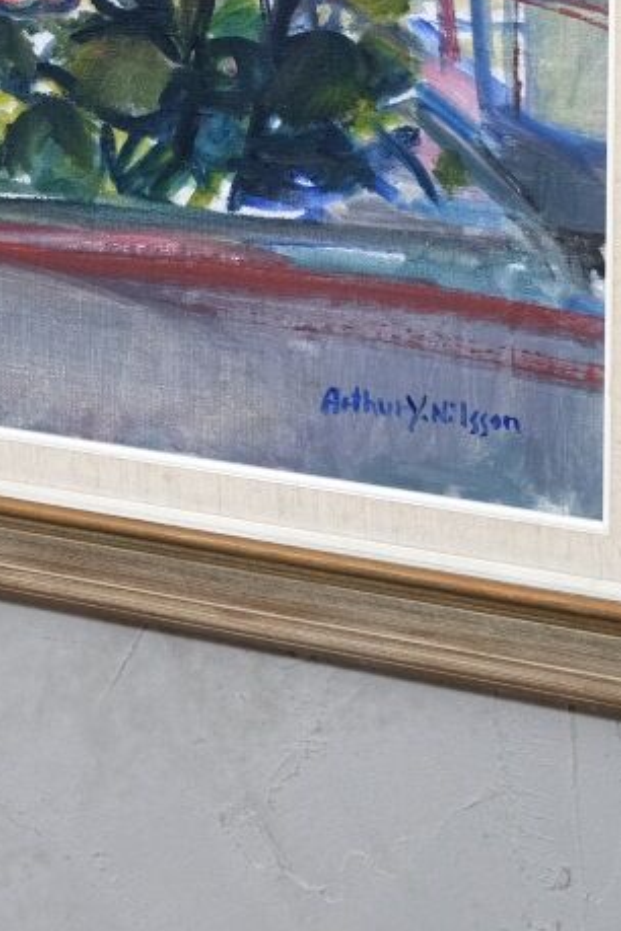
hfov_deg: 14.0
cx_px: 67
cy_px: -49
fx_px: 2510
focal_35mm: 97
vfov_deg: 20.2
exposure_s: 1/34
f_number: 4
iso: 2000
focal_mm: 23.5
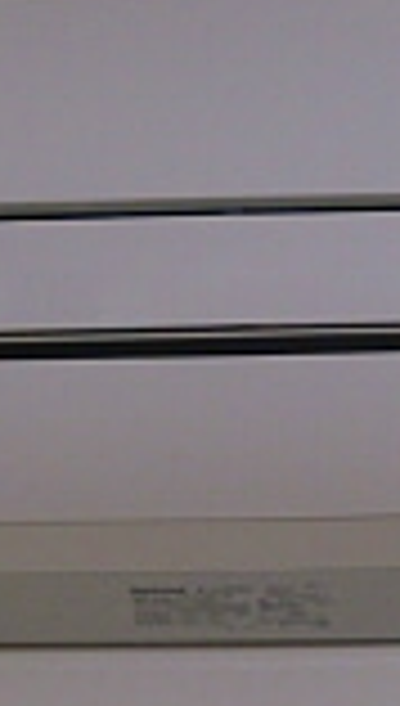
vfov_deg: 24.4
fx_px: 1631
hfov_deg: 13.9
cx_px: 281
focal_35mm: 87
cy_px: 313
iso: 400
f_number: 2.6
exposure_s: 1/80
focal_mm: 4.65
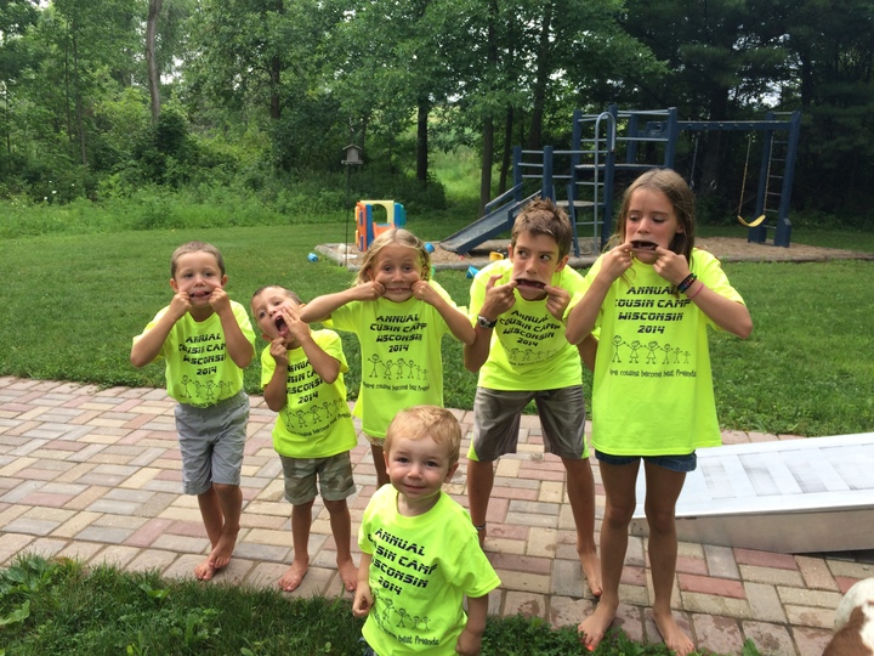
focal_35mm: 30
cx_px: 437
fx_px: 757
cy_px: 328
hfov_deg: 60.0
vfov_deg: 46.8
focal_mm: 4.12
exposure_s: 1/120
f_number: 2.2
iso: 32
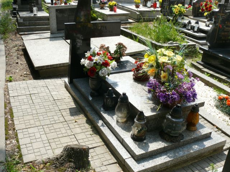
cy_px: 86
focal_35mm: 35
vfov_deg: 40.7
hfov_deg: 52.6
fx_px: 233
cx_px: 115
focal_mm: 7.4
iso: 100
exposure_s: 1/200
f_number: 5.6
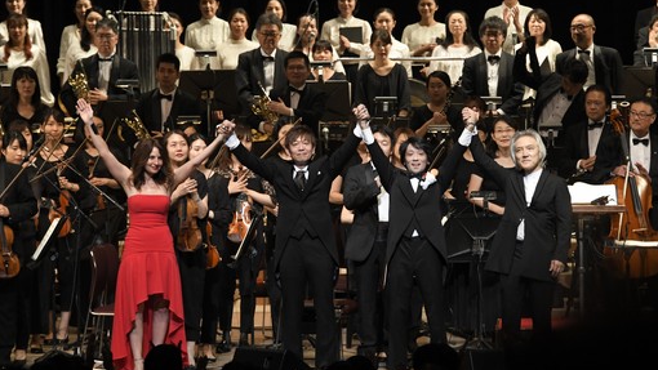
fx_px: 6055
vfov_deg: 3.5
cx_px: 329
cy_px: 181
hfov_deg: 6.2
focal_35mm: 347
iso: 2500
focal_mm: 220
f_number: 4.8
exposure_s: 1/400
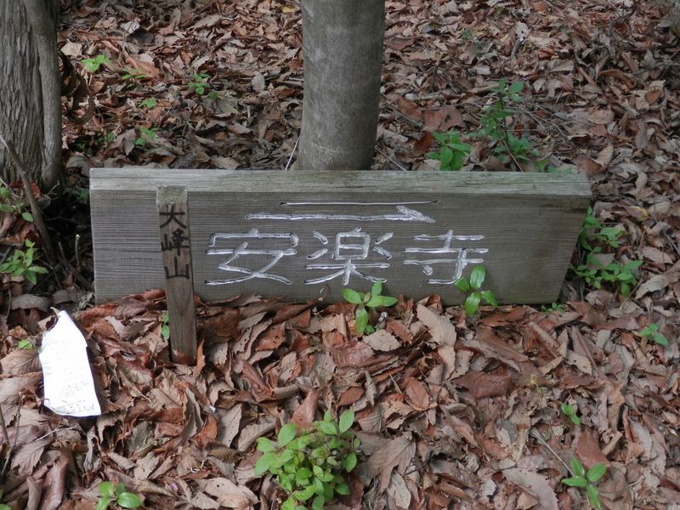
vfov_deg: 32.2
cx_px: 340
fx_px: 884
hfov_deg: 42.1
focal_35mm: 45
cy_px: 255
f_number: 3.8
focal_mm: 8
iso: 160
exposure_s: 1/80
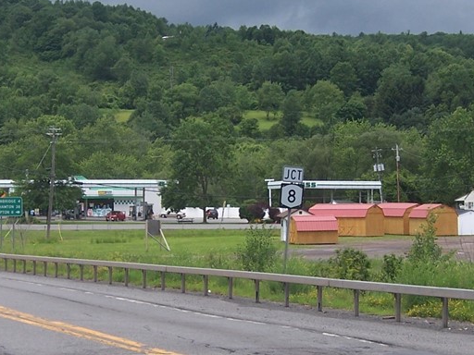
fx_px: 1643
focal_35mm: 120
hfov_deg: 16.4
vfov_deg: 12.3
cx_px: 211
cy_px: 207
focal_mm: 10
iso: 80
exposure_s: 1/500
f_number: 4.8
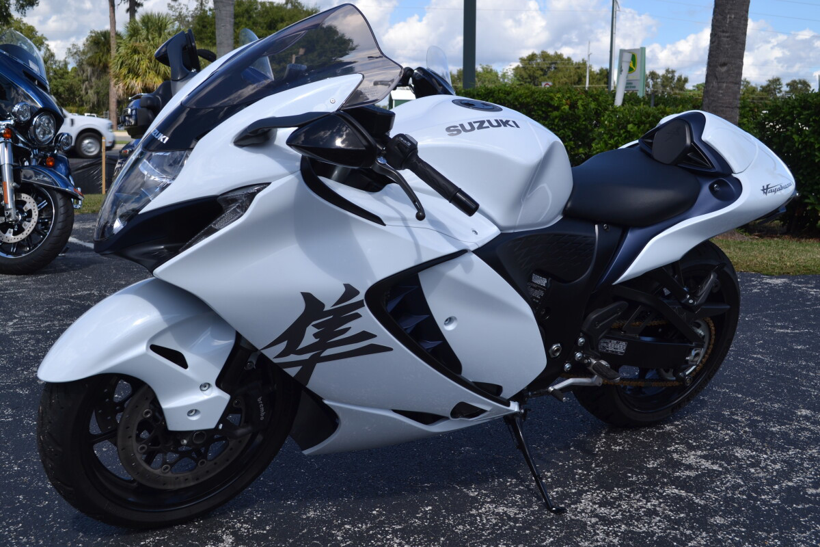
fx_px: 991
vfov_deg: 30.8
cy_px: 274
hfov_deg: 45.0
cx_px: 410
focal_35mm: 44
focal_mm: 29
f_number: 8
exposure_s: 1/250
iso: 100
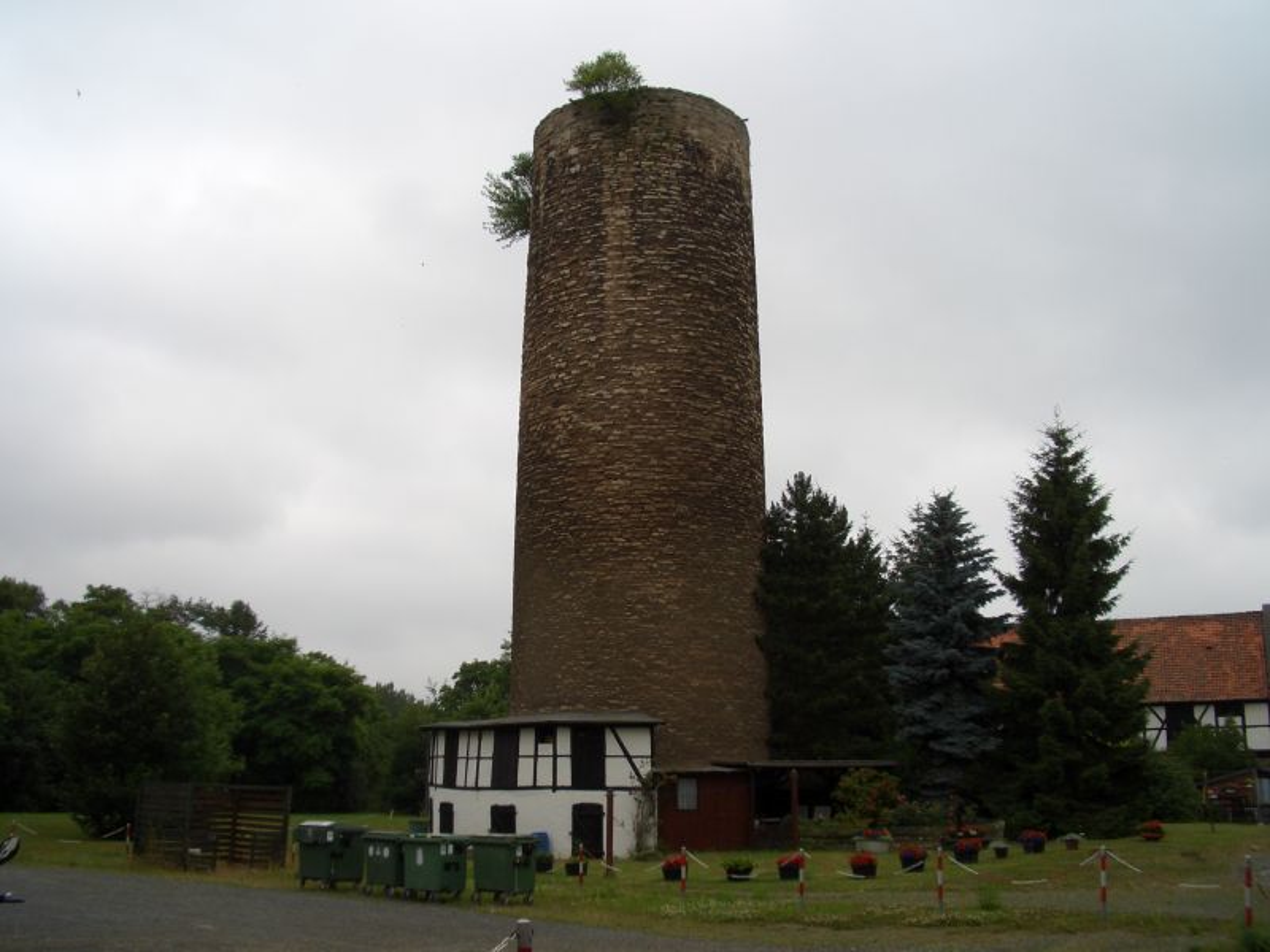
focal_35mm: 35
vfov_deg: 40.7
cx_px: 635
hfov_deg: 52.6
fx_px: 1284
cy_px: 476
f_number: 4.3
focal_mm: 5.8
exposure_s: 1/250
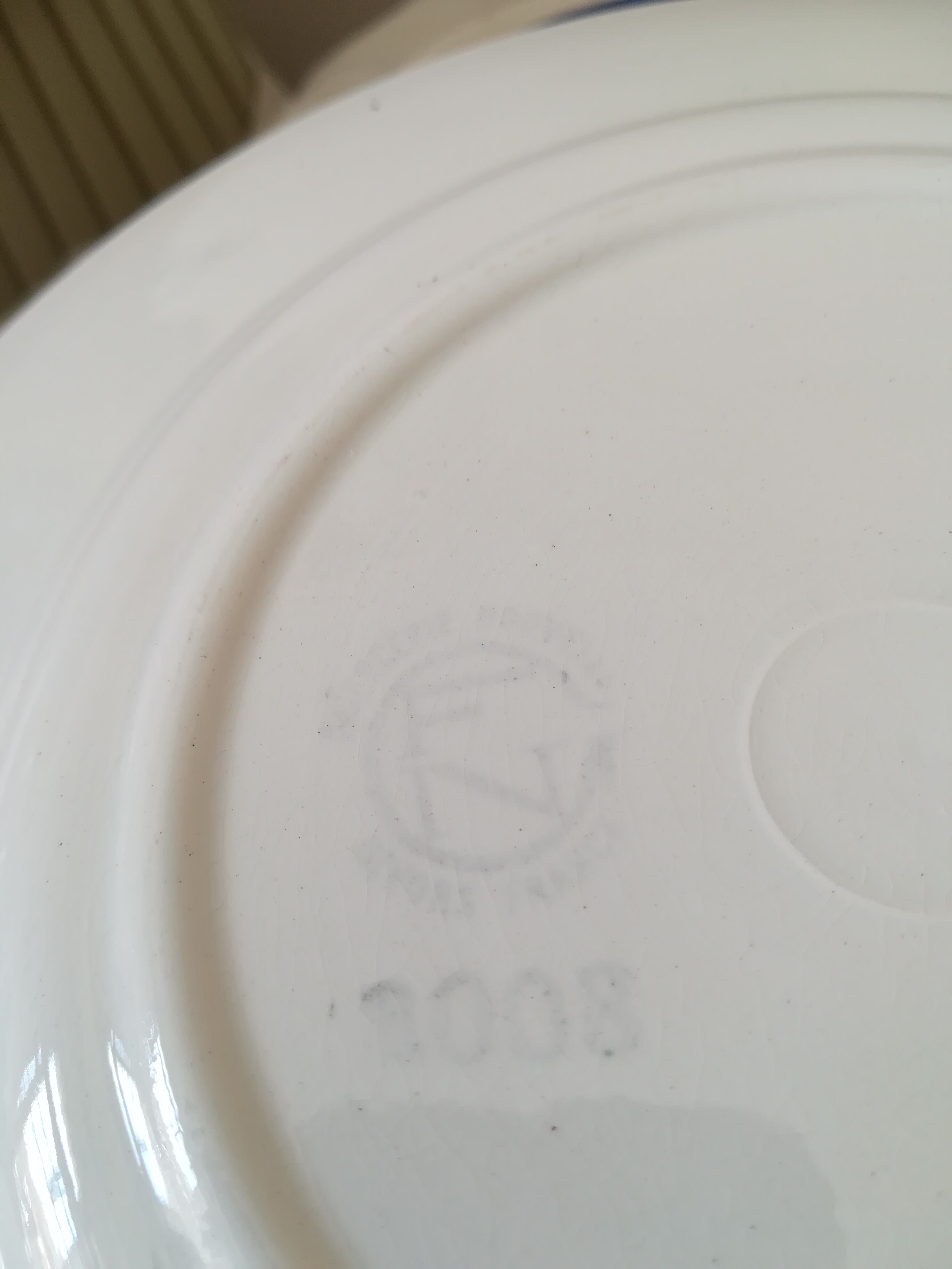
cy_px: 634
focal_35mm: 26
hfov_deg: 53.1
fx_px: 953
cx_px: 476
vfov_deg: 67.3
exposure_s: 1/40
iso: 64
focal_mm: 3.83
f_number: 2.2
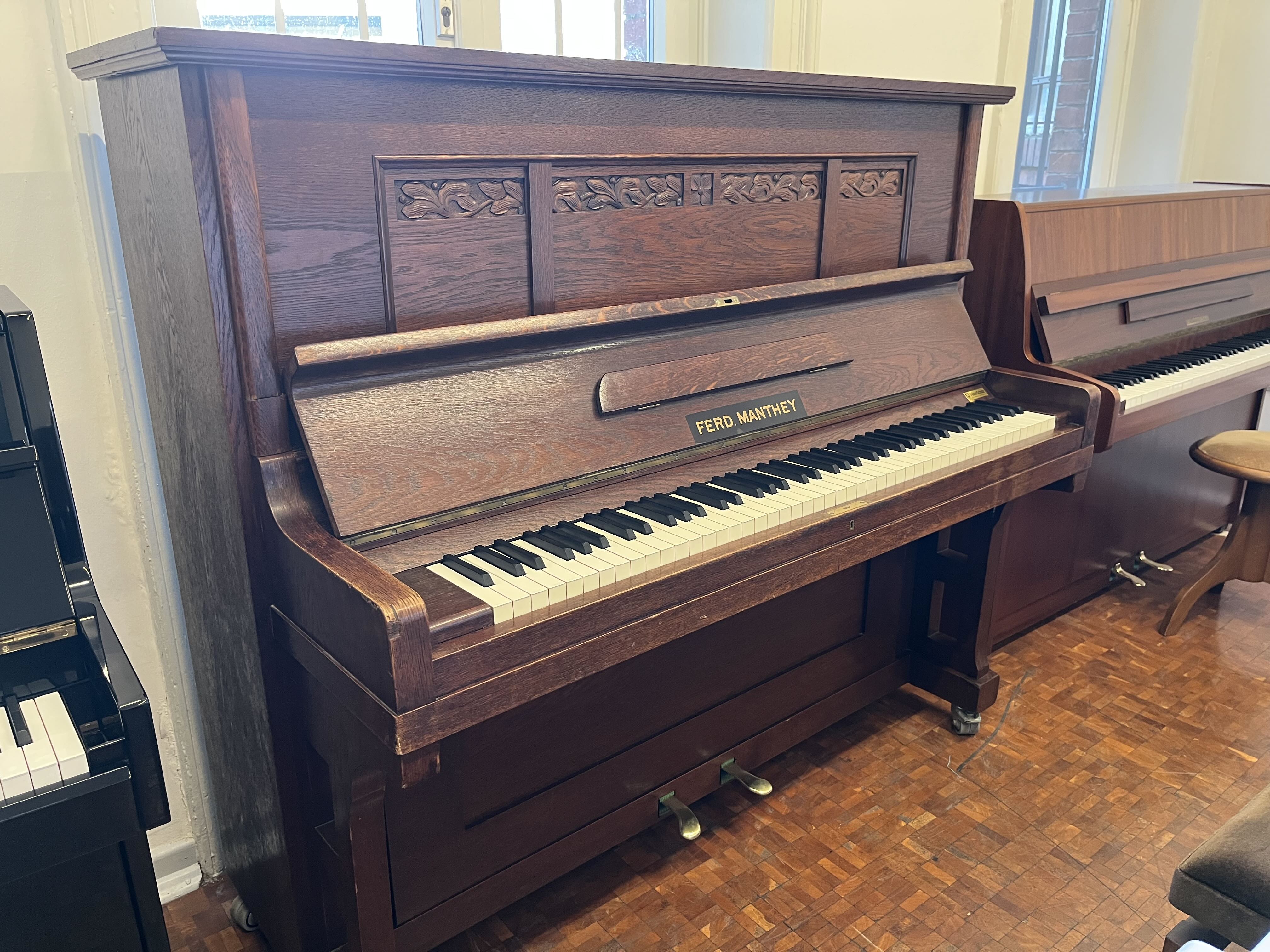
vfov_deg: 53.1
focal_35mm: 26
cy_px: 476
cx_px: 635
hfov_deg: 67.3
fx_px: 954
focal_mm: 5.1
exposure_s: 1/50
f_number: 1.6
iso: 250
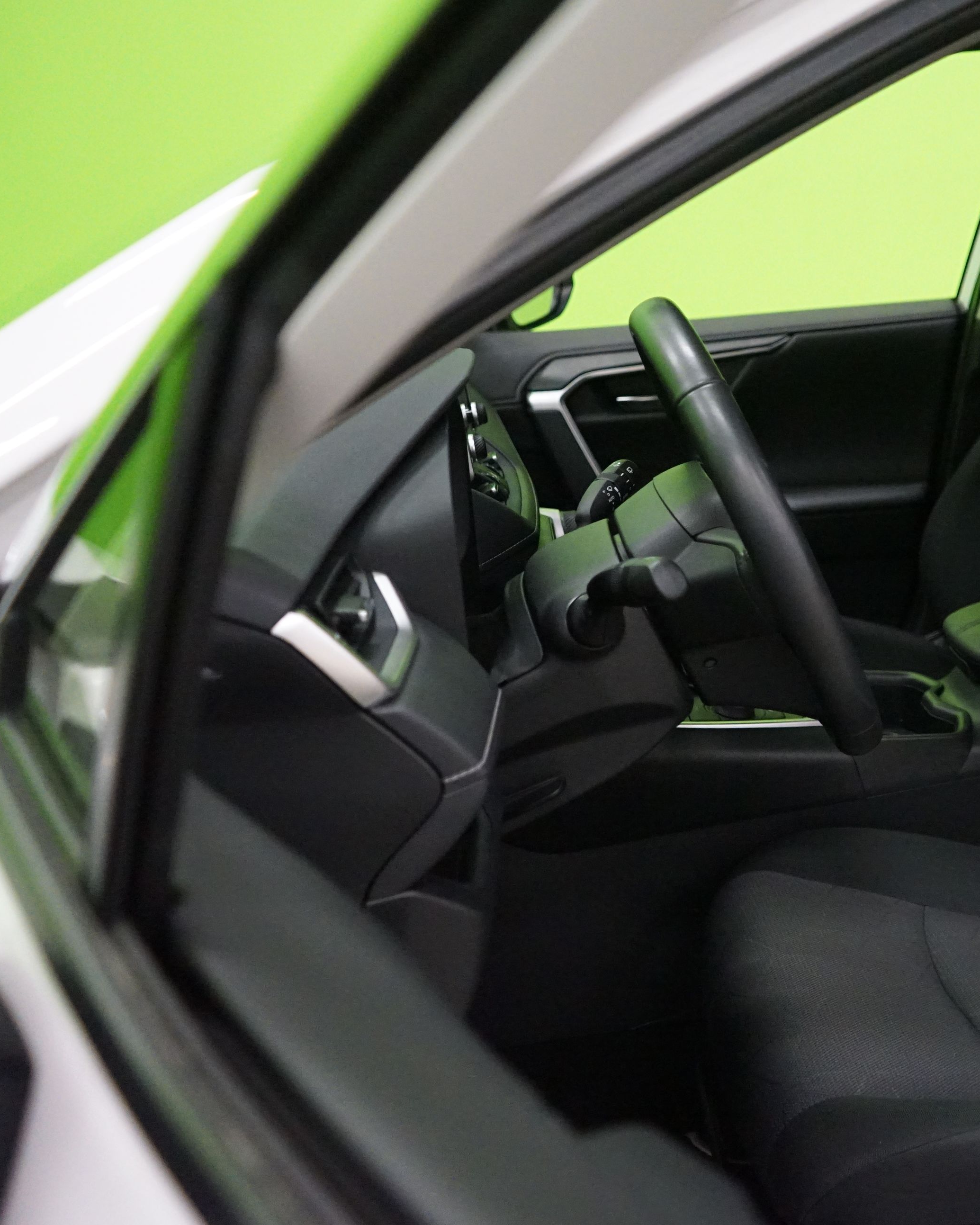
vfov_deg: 45.8
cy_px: 614
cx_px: 838
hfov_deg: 35.6
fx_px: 1450
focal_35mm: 40
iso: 6400
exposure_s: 1/80
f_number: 3.5
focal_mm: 28
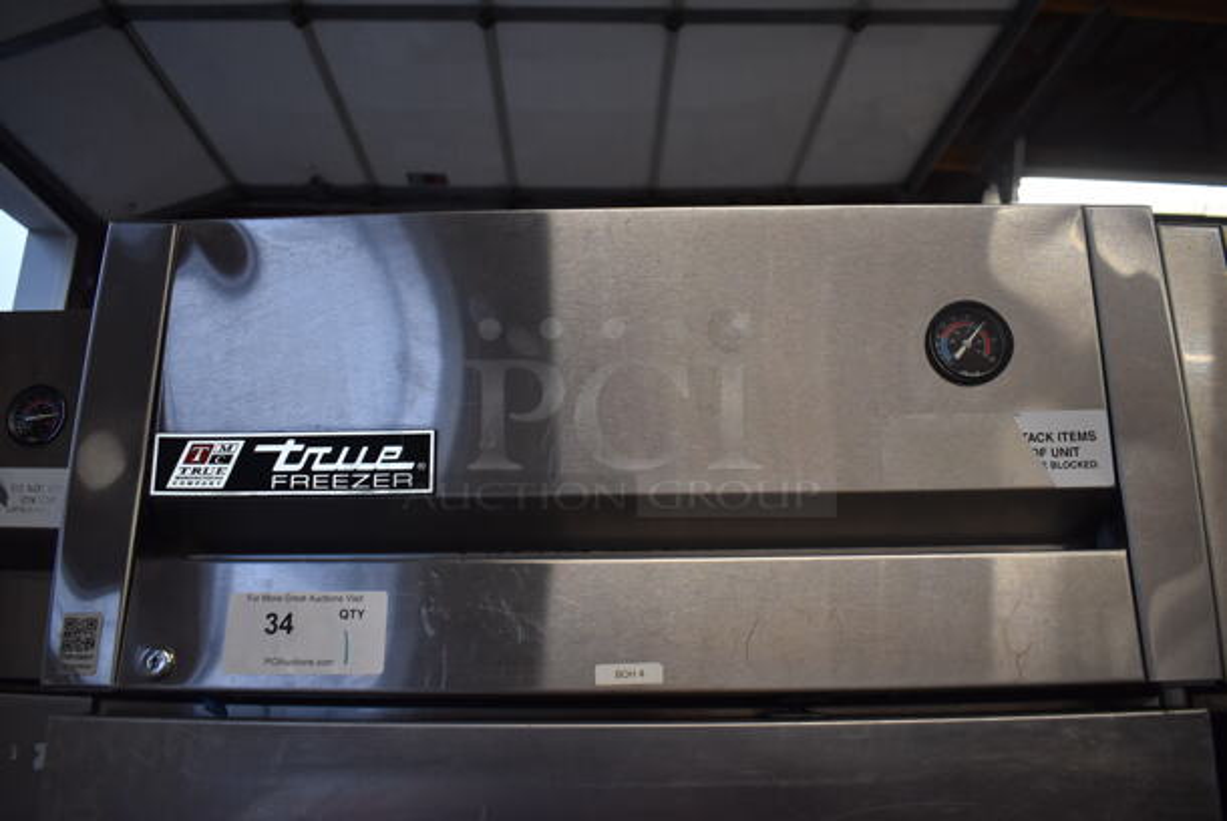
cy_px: 410
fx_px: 921
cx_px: 614
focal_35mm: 27
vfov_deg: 48.0
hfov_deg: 67.3
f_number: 3.5
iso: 800
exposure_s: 1/250
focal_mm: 18
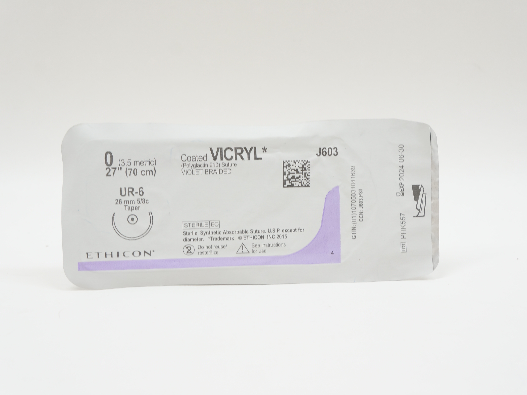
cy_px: 197
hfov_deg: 34.3
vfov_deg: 26.1
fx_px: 853
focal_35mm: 56
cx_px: 282
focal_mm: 34
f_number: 7.1
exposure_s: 1/40
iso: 400
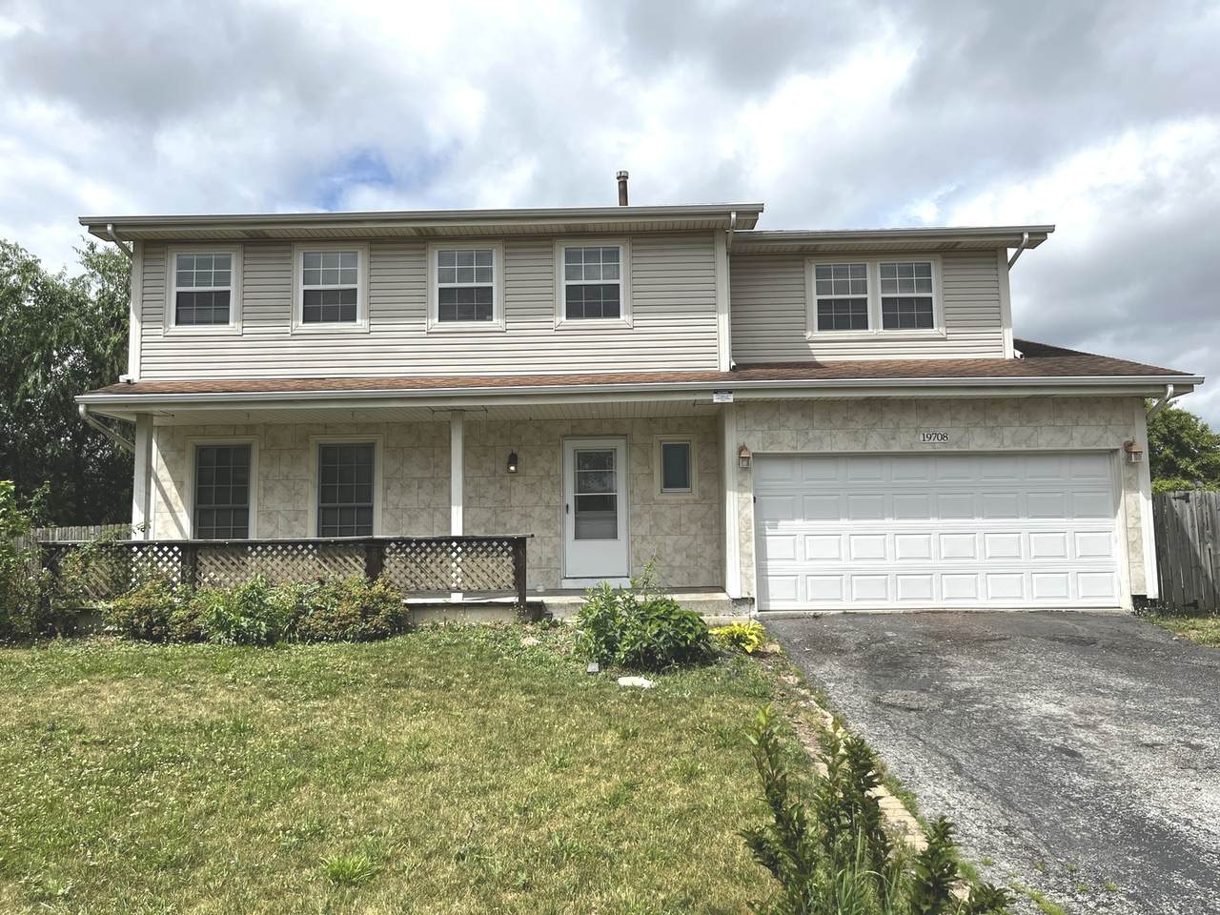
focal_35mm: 26
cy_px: 458
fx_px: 916
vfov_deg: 53.1
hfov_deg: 67.3
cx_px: 610
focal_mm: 5.1
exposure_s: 1/5076
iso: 50
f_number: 1.6
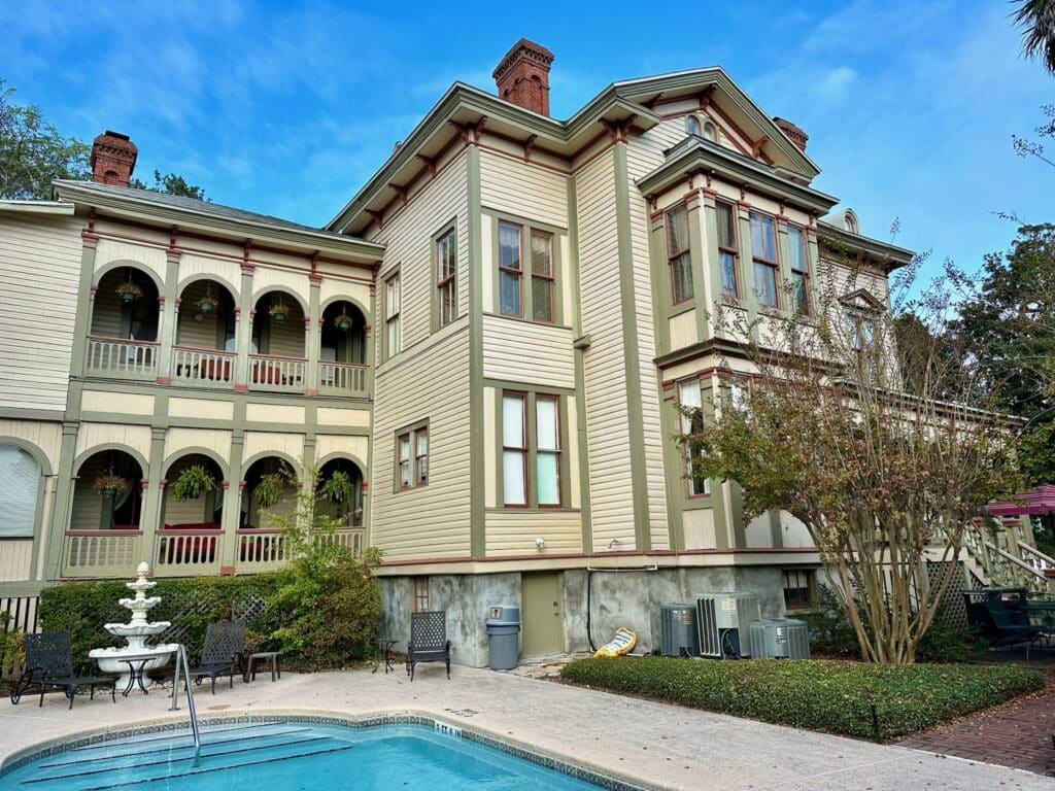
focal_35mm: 24
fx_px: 731
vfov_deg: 56.8
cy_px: 396
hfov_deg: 71.6
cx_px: 528
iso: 80
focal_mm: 6.86
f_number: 1.78
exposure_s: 1/1289
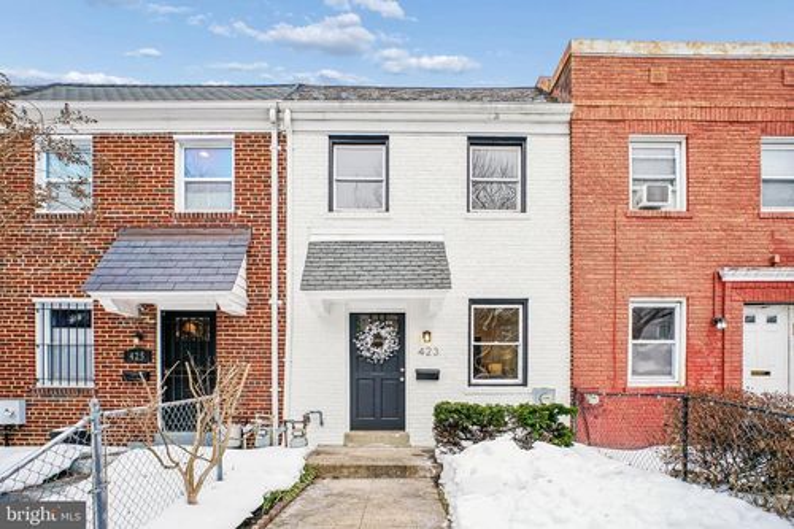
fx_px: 364
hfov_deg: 95.0
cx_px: 397
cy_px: 264
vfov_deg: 72.0
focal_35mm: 16
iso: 100
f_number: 6.3
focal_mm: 11
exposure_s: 1/100
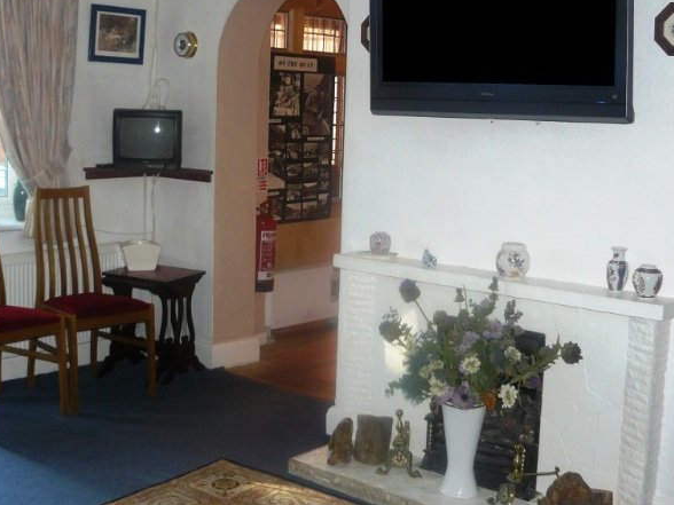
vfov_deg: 29.5
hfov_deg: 38.9
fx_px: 954
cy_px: 172
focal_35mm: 49
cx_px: 316
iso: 125
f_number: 2.8
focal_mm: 6
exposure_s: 1/30
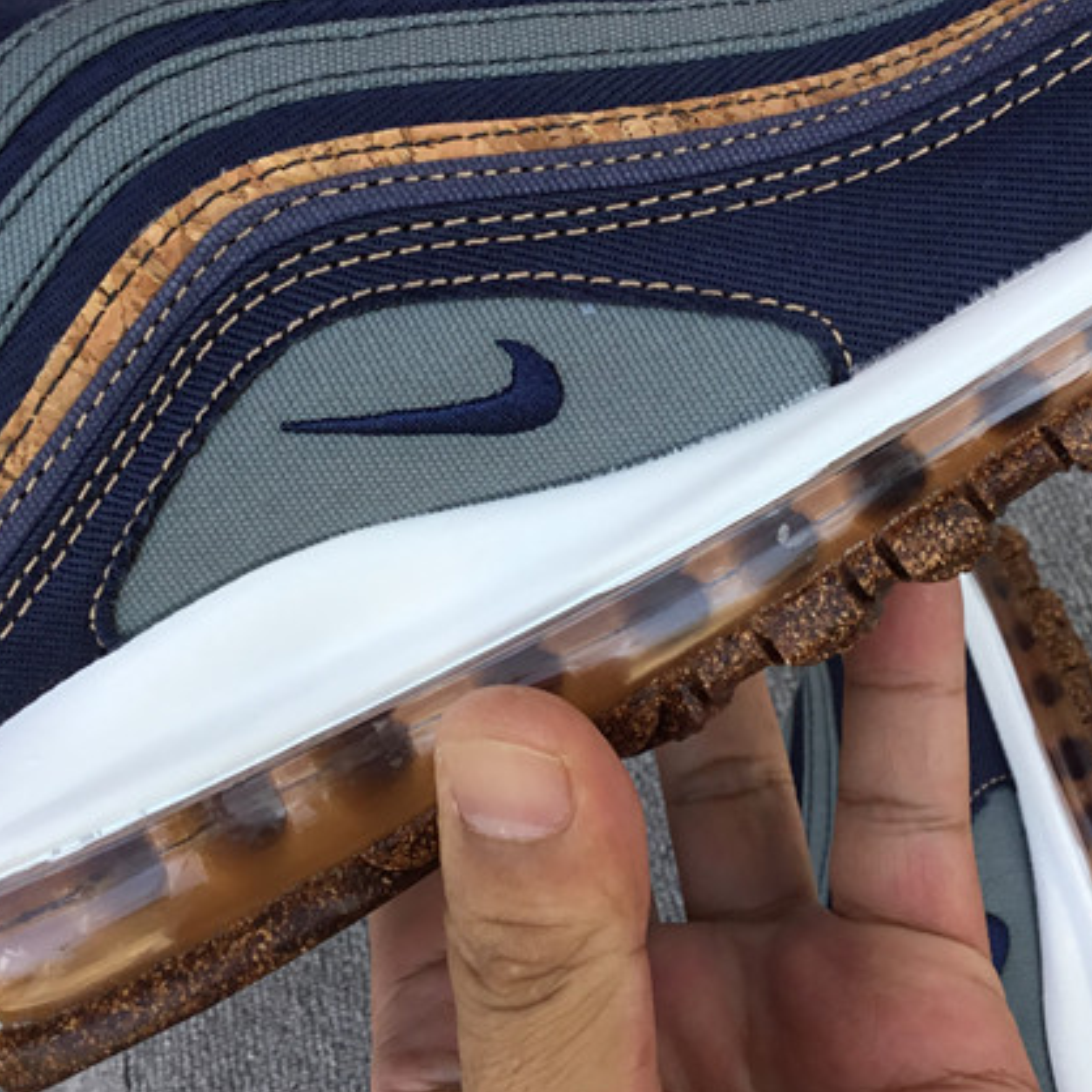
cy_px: 377
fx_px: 2106
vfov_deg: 28.9
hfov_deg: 29.0
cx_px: 635
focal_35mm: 59
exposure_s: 1/191
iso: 25
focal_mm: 3.3
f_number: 2.4
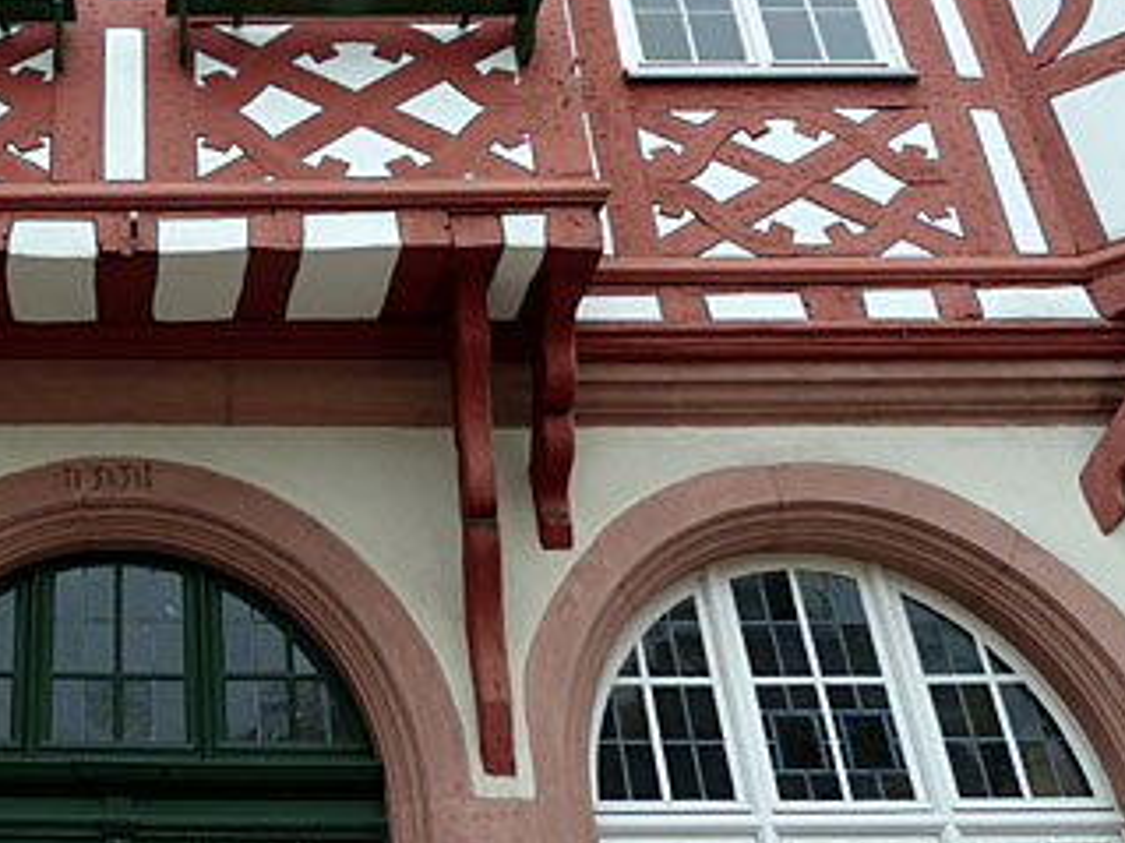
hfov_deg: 37.4
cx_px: 85
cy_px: 60
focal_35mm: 47
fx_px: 1527
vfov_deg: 29.4
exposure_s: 1/100
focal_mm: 4.1
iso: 80
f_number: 4
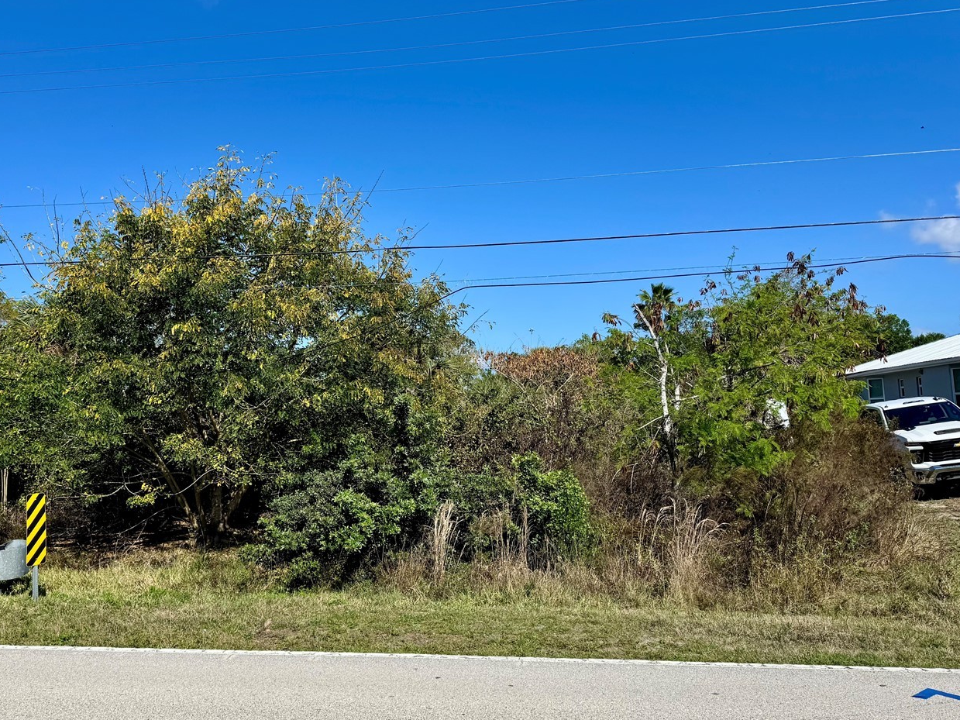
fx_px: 860
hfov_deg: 58.1
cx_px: 413
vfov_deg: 45.4
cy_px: 319
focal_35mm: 31
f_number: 1.78
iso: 80
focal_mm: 6.76
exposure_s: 1/5348
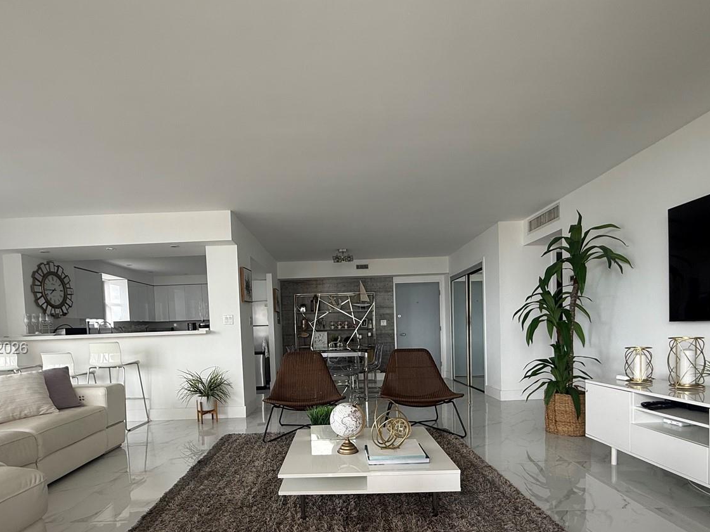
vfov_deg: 64.5
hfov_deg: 81.7
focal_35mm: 20
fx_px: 410
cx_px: 337
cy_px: 349
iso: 64
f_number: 2.2
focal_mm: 2.22
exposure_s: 1/99
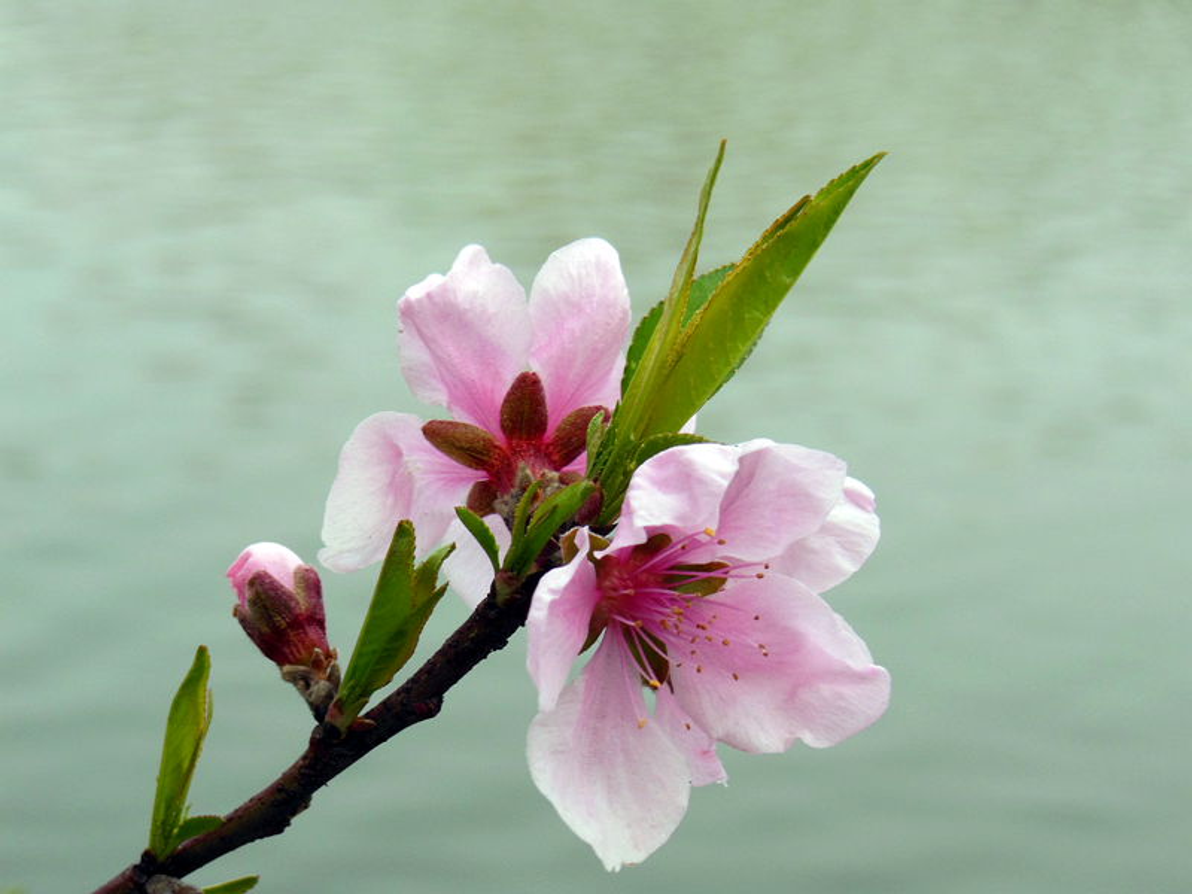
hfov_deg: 18.4
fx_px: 3685
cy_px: 447
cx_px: 596
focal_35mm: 107
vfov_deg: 13.8
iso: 125
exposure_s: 1/200
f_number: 5.7
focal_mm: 19.1
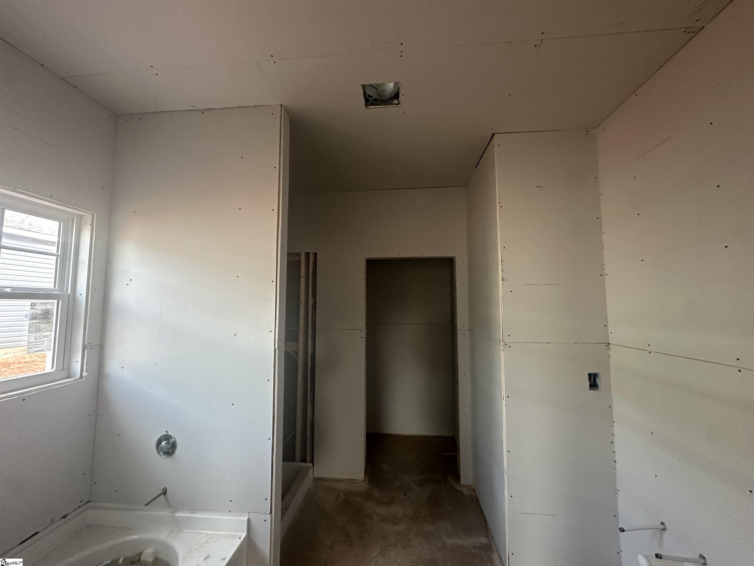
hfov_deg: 102.1
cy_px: 283
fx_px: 305
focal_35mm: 14
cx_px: 377
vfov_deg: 85.7
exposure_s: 1/72
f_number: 2.2
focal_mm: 2.22
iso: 320
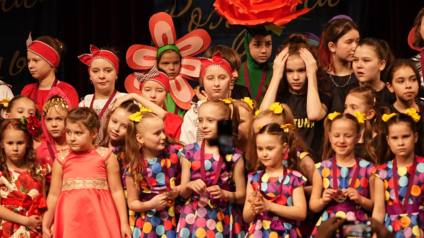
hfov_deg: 5.5
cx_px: 181
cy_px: 93
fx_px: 4407
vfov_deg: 3.1
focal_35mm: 392
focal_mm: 195
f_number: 2.8
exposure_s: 1/400
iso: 1250
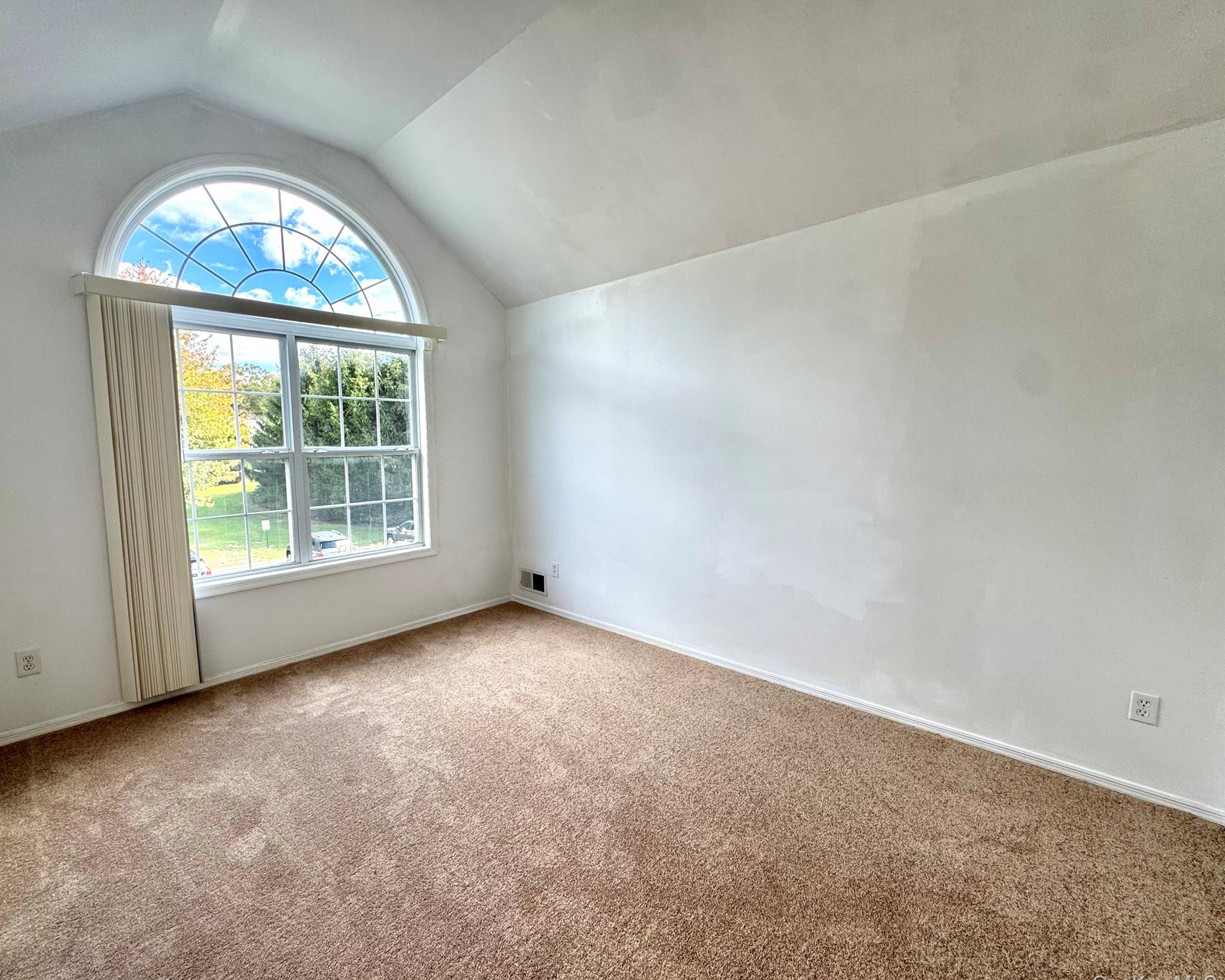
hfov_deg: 96.5
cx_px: 553
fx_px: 544
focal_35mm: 15
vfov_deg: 84.0
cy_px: 495
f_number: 2.2
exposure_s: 1/112
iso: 40
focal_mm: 2.22
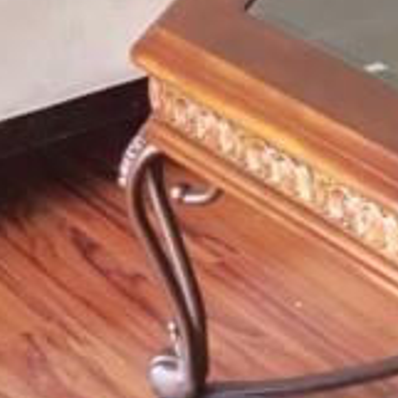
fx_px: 2263
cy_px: -356
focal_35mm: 174
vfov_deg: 9.5
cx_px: 739
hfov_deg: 9.5
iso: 80
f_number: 2.4
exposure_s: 1/30
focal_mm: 3.3
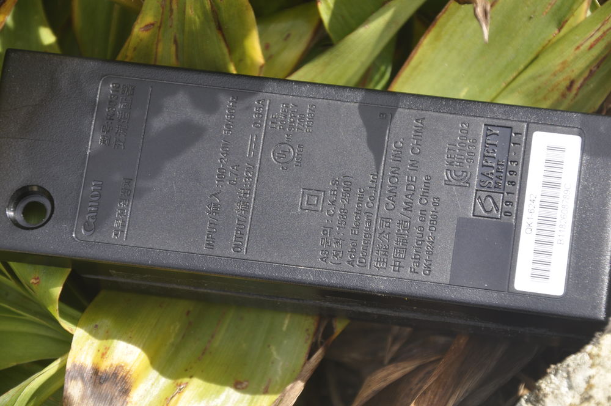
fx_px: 2670
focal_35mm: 158
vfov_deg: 8.7
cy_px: 203
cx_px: 306
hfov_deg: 13.1
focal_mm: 105
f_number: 7.1
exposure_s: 1/200
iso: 200
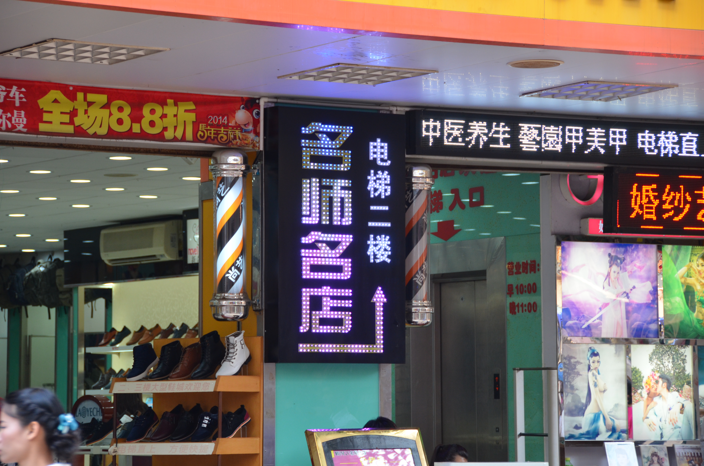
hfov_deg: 15.2
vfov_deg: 10.1
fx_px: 2635
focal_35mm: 135
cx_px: 352
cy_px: 233
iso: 500
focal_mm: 90
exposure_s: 1/125
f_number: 5.6
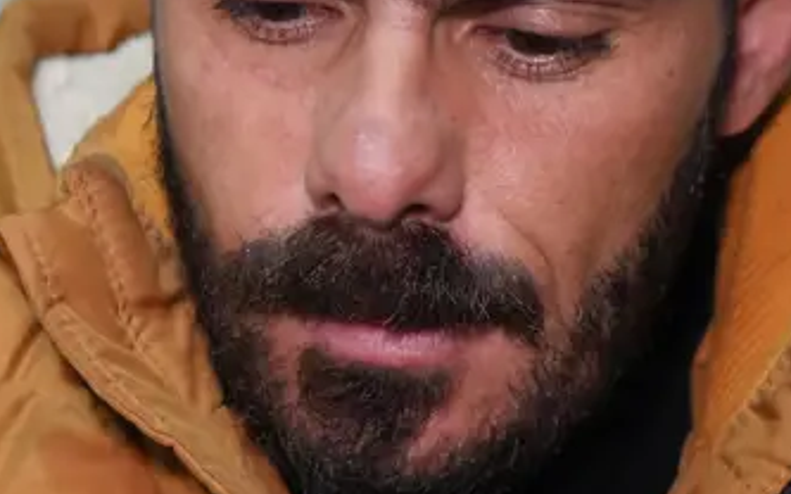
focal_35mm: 159
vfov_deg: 8.2
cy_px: 156
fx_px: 3427
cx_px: 382
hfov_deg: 13.2
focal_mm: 59
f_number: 4
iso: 4000
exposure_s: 1/160
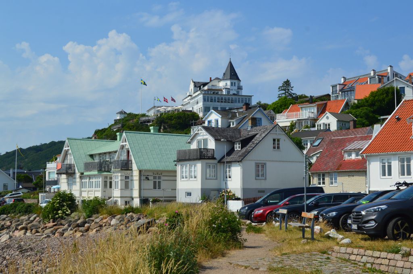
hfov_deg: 37.9
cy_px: 137
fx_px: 602
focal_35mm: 52
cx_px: 206
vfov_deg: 25.7
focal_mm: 35
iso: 220
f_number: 11
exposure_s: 1/500
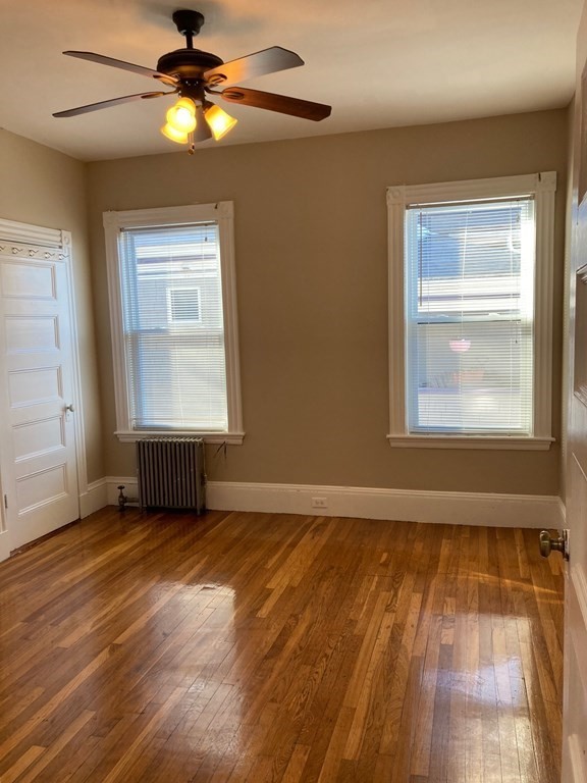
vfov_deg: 63.4
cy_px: 392
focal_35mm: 28
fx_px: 633
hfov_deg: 49.7
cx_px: 294
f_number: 1.8
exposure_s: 1/60
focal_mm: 3.99
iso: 50
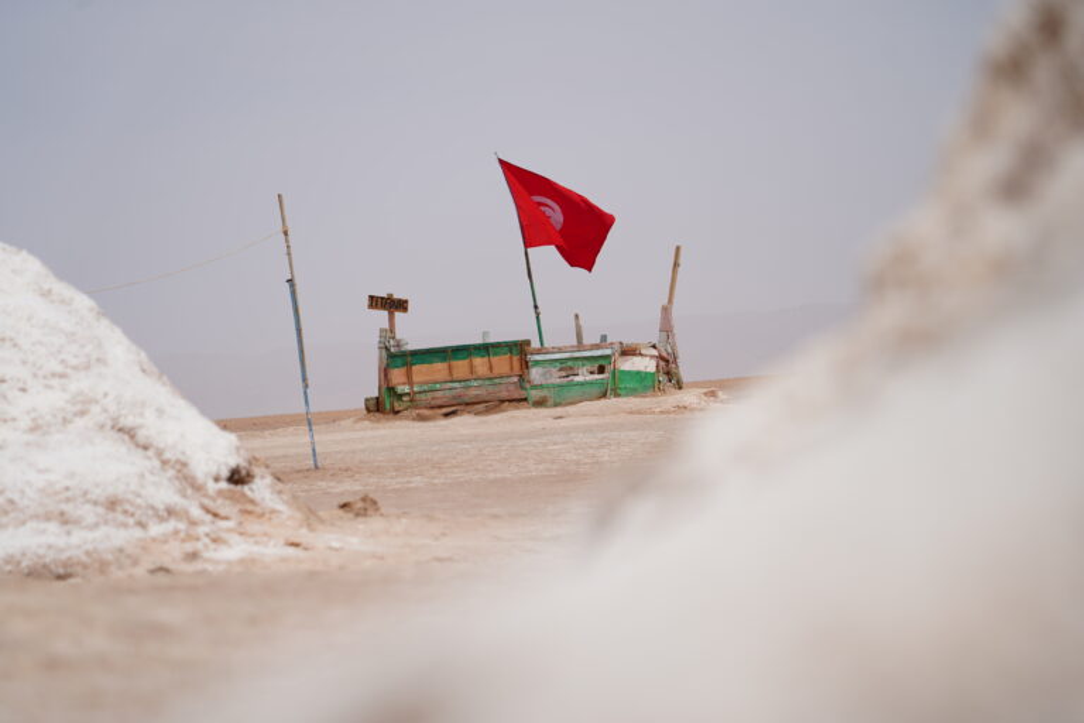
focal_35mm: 105
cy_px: 362
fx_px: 3161
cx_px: 542
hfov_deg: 19.5
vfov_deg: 13.0
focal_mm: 105
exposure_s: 1/1600
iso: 100
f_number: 4.5
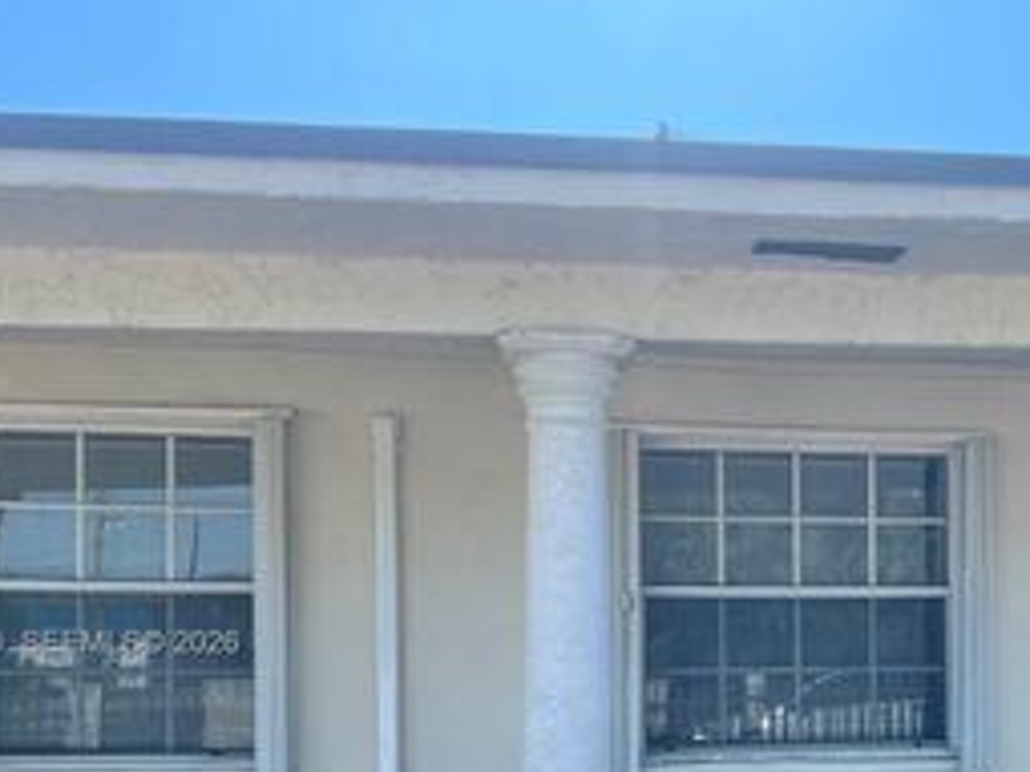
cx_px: 856
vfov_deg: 27.8
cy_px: 645
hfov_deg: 36.0
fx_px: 1517
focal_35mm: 51
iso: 50
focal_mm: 5.7
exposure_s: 1/2008
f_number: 1.5
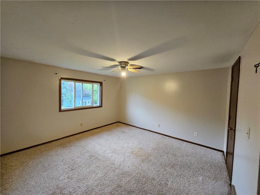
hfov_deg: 106.2
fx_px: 98
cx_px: 130
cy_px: 98
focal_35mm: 13
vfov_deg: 89.9
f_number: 2.2
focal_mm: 1.74
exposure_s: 1/40
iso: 320
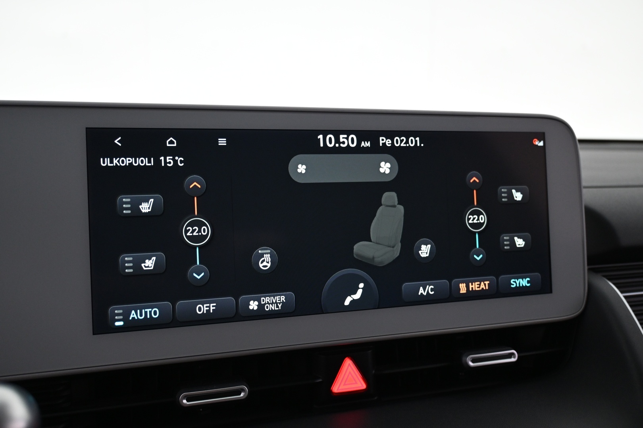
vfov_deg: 40.8
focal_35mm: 32
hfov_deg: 58.3
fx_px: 576
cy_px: 214
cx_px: 322
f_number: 4
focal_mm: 21.5
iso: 1100
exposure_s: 1/30
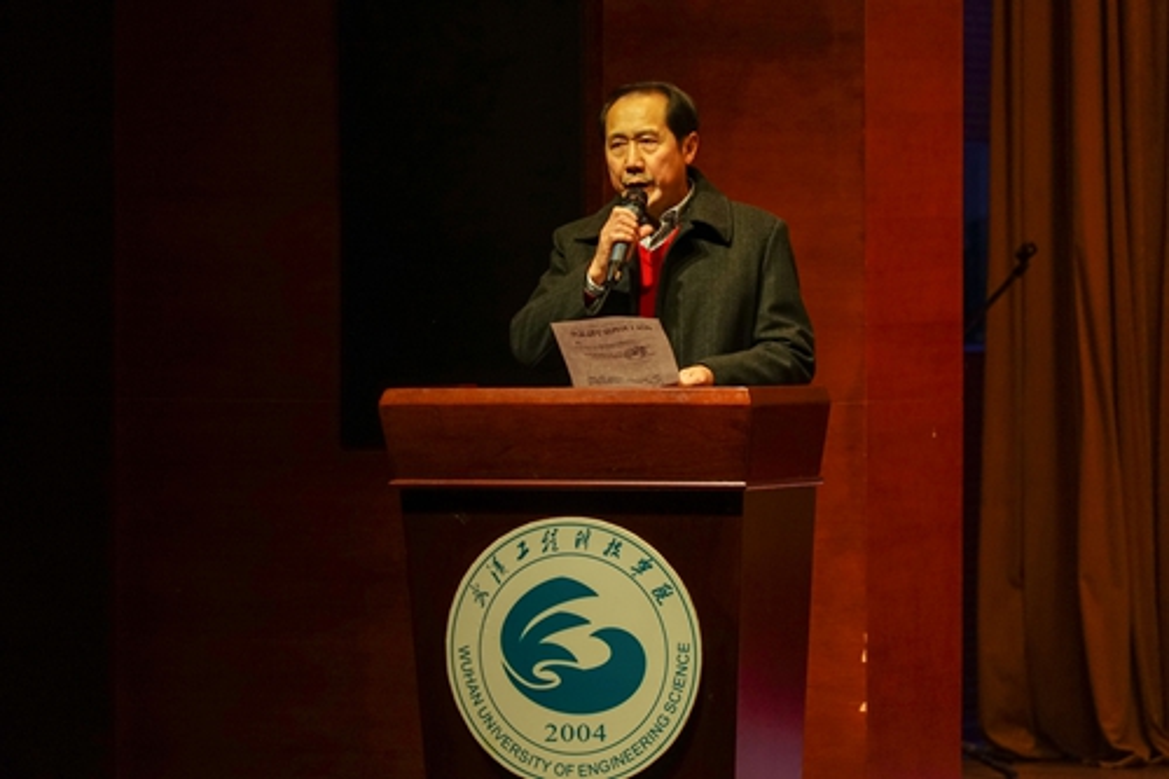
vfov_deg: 5.7
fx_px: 7790
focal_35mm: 240
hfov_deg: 8.6
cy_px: 390
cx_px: 584
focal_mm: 240
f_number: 6.3
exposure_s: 1/160
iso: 1000
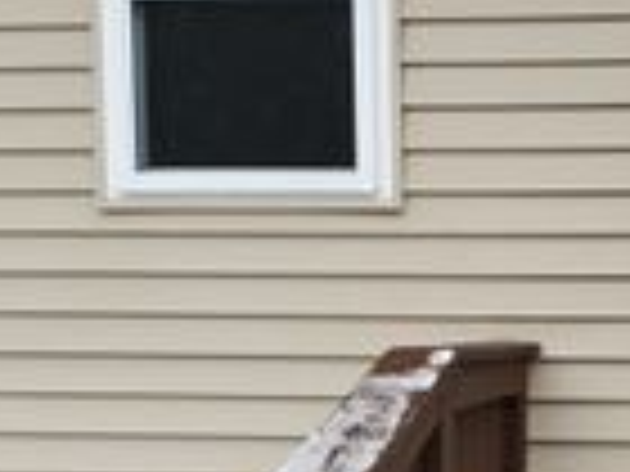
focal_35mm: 93
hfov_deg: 20.5
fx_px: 1693
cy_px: 443
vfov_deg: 15.7
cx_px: 621
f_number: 2.4
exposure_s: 1/200
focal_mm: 4.3
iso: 50
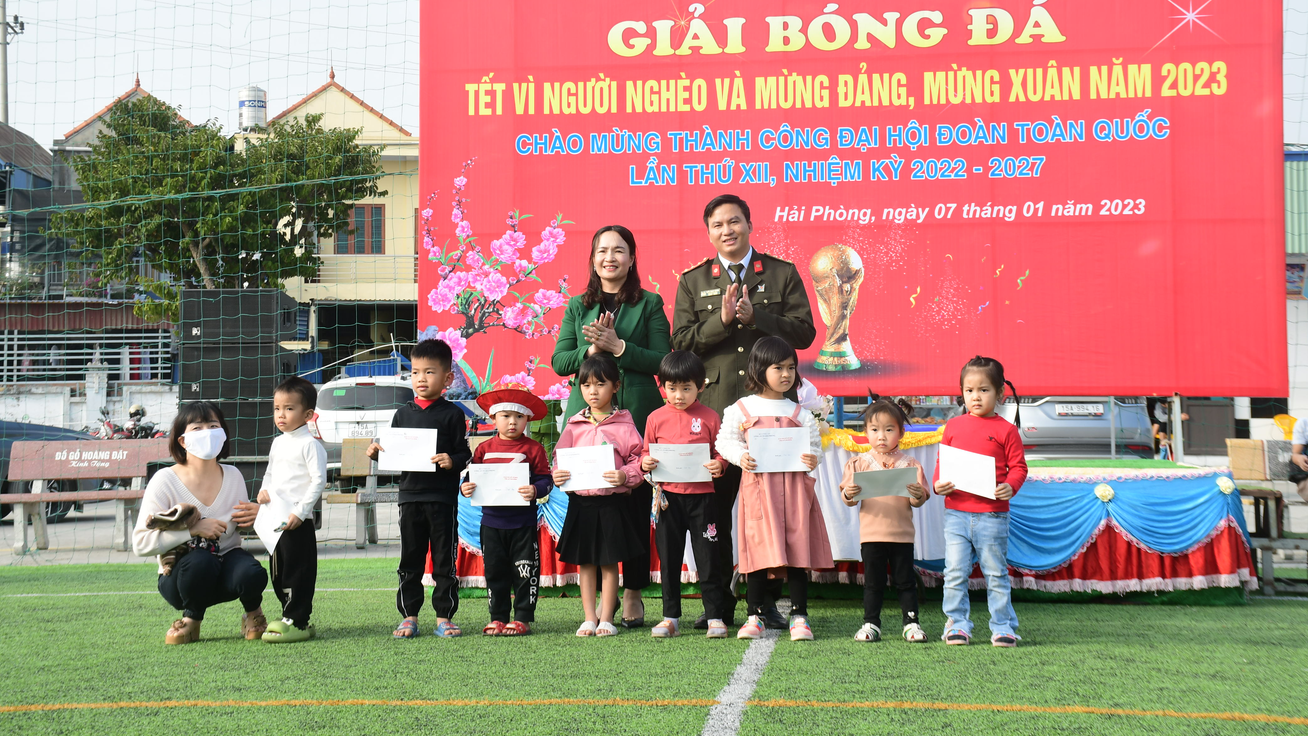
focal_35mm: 63
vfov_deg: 19.1
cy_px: 311
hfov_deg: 33.3
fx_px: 2185
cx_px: 655
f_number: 9
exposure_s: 1/200
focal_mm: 40
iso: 160
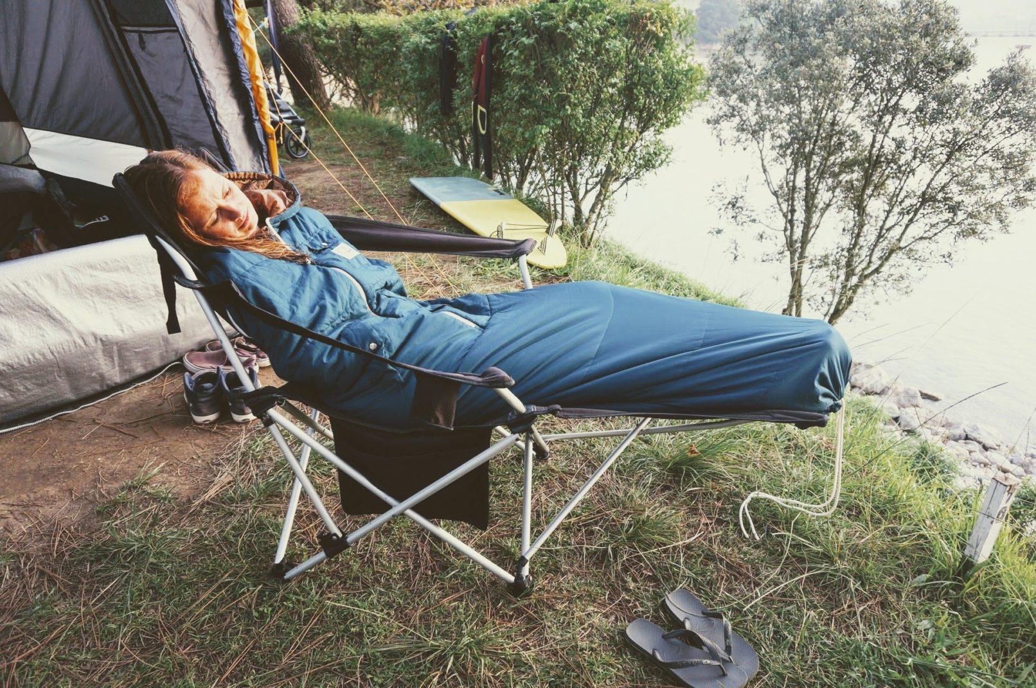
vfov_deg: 53.0
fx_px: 690
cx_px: 518
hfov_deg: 73.8
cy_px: 344
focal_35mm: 24
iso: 320
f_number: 4
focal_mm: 16
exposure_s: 1/160
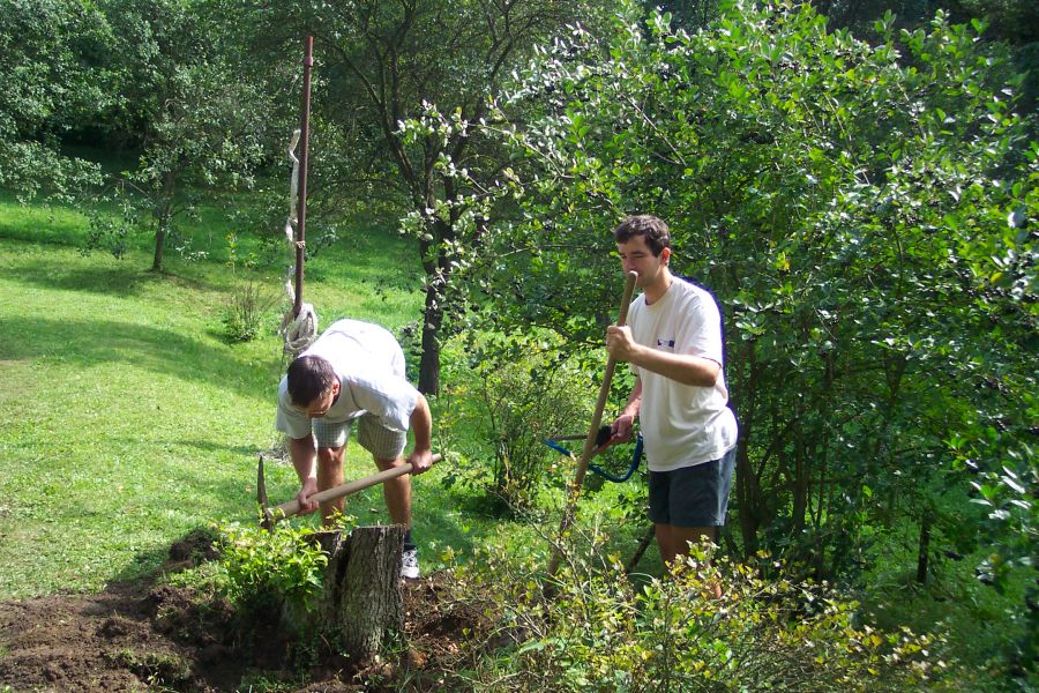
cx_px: 520
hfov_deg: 50.7
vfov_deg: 35.1
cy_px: 346
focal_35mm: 38
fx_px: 1097
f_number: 2.8
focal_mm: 8
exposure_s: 1/500
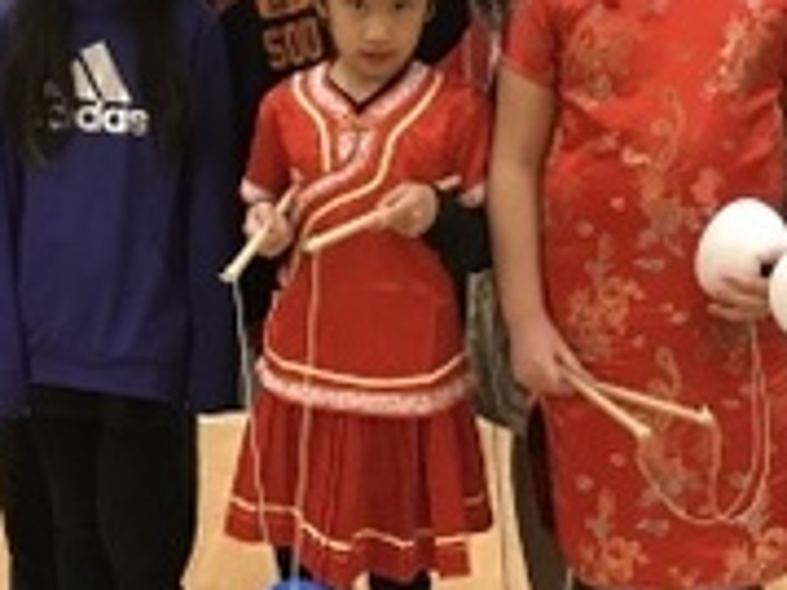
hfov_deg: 20.2
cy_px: 112
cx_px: 255
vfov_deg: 15.1
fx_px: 2204
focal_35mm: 97
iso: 100
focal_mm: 3.99
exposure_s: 1/12
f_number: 1.8
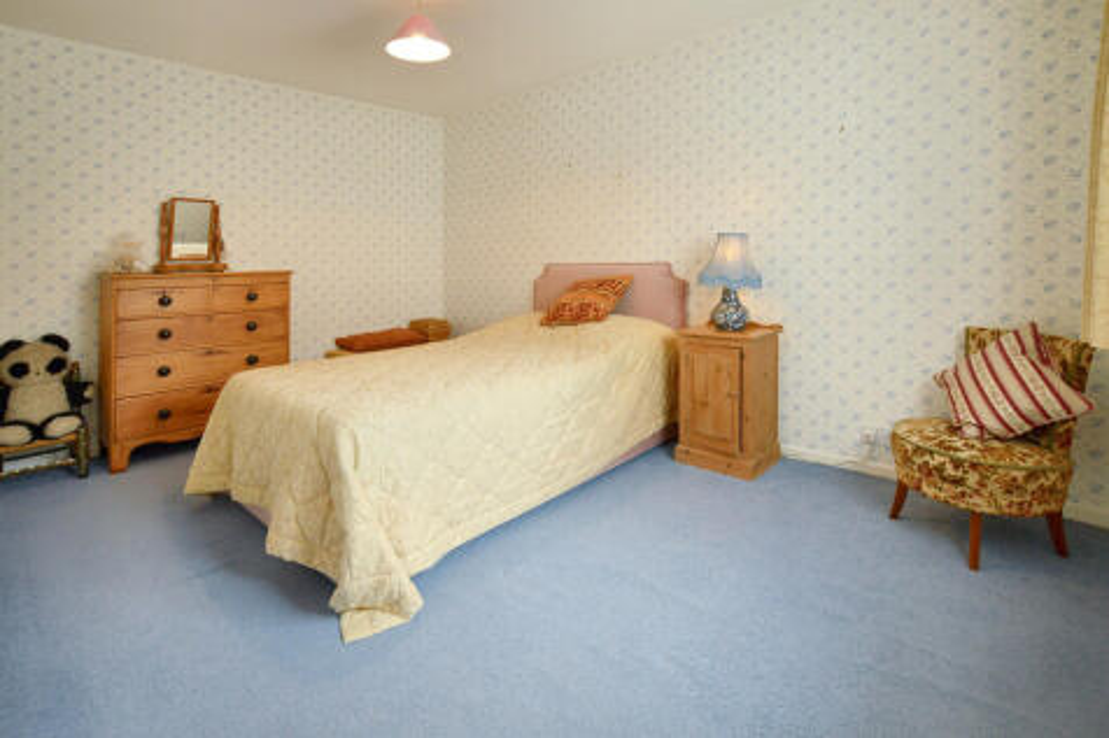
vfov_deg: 77.3
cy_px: 369
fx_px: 462
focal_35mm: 15
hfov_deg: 100.4
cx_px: 554
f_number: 8
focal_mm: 10
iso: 450
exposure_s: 1/15
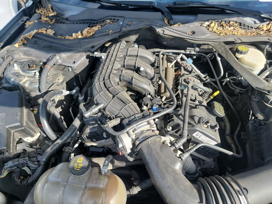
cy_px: 102
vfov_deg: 56.8
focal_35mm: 24
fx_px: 189
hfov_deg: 71.6
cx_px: 136
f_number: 1.8
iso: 50
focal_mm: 6.7
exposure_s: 1/169
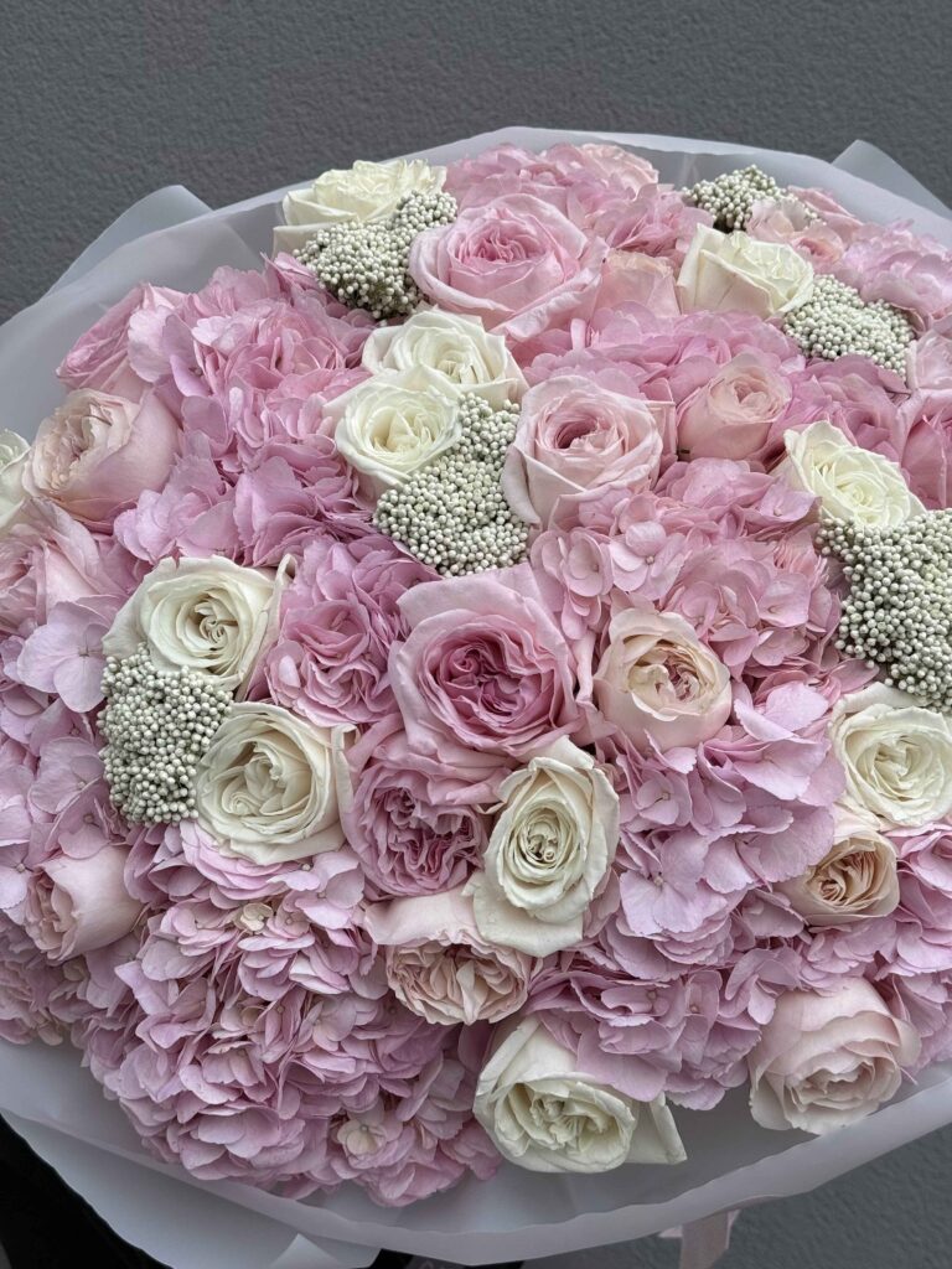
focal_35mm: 48
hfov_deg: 30.3
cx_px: 476
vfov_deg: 39.7
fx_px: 1760
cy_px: 634
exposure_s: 1/407
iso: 64
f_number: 1.8
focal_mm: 6.8
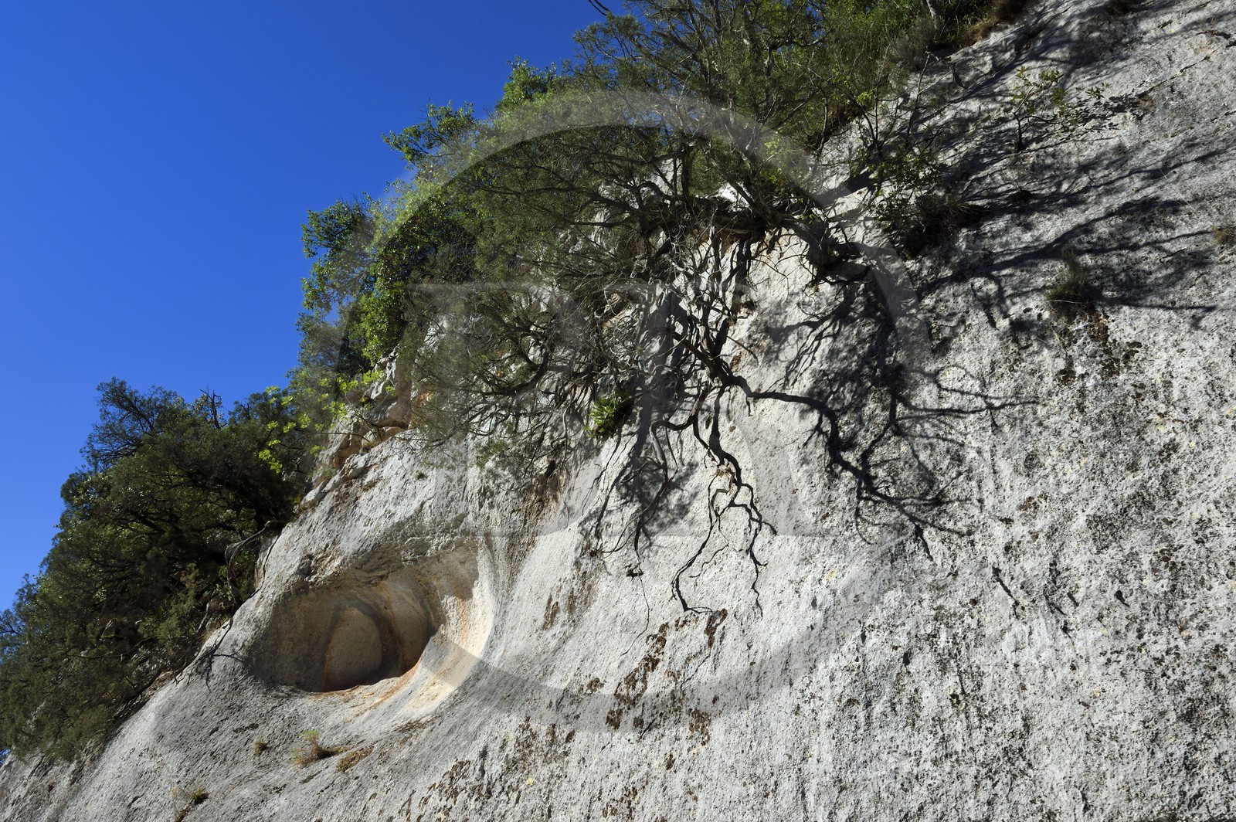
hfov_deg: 69.4
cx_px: 618
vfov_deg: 49.5
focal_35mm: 26
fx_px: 892
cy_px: 411
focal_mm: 26
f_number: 14
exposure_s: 1/250
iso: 200
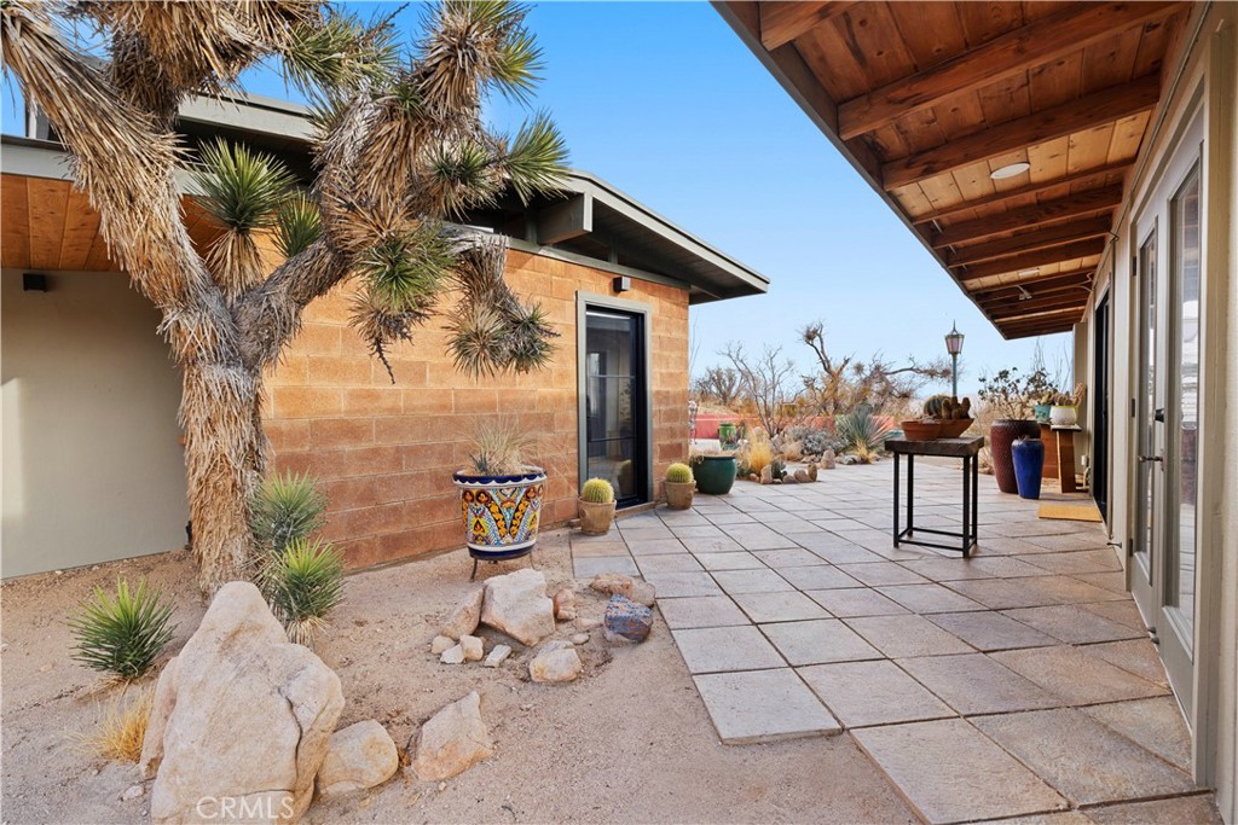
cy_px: 412
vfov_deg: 73.8
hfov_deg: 96.7
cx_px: 619
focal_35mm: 16
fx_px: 550
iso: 400
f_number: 9
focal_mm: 16
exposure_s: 1/40
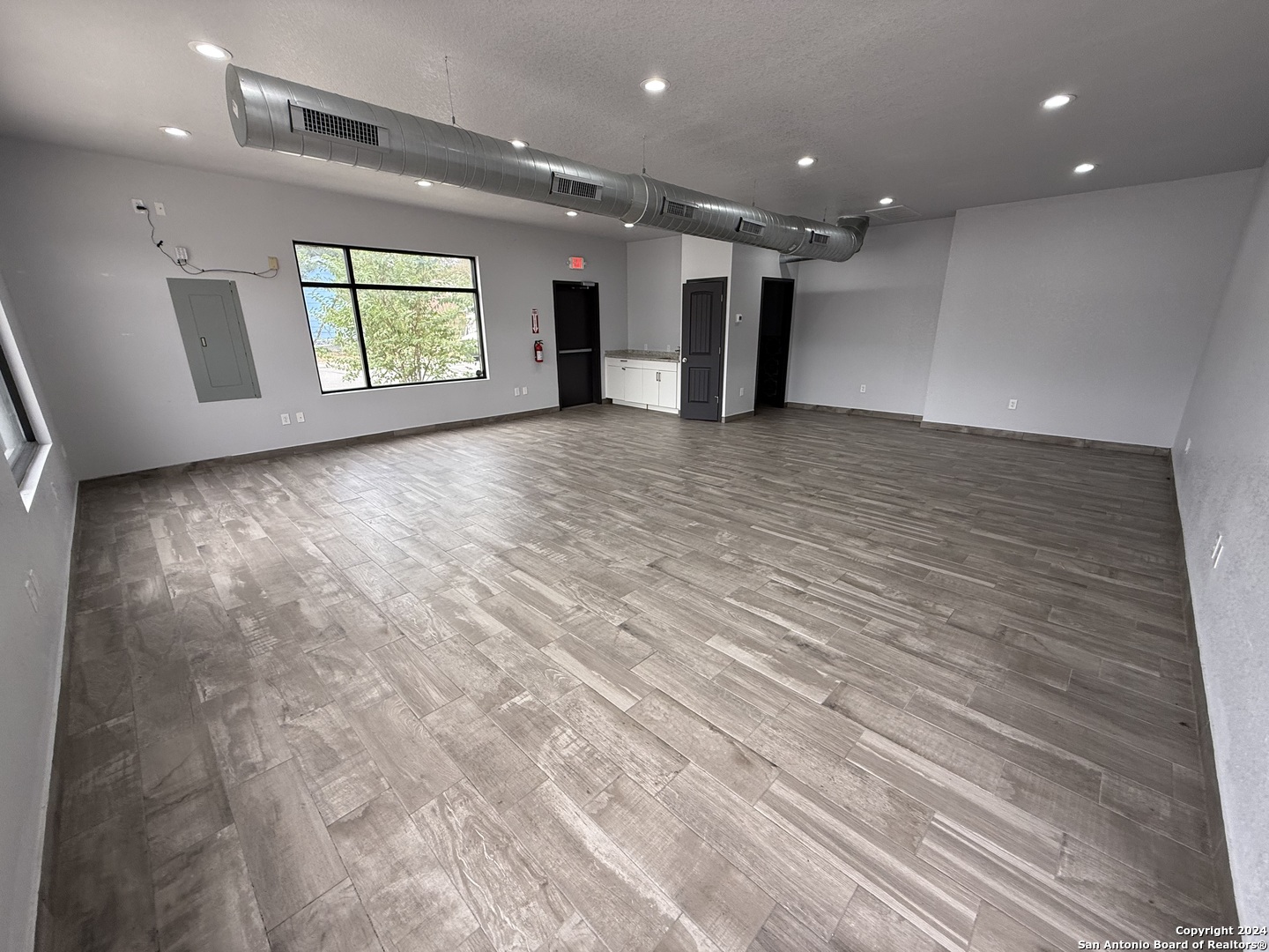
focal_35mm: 14
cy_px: 476
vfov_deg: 85.7
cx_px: 634
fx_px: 513
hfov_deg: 102.1
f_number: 2.2
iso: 100
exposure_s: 1/99
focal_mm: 2.22
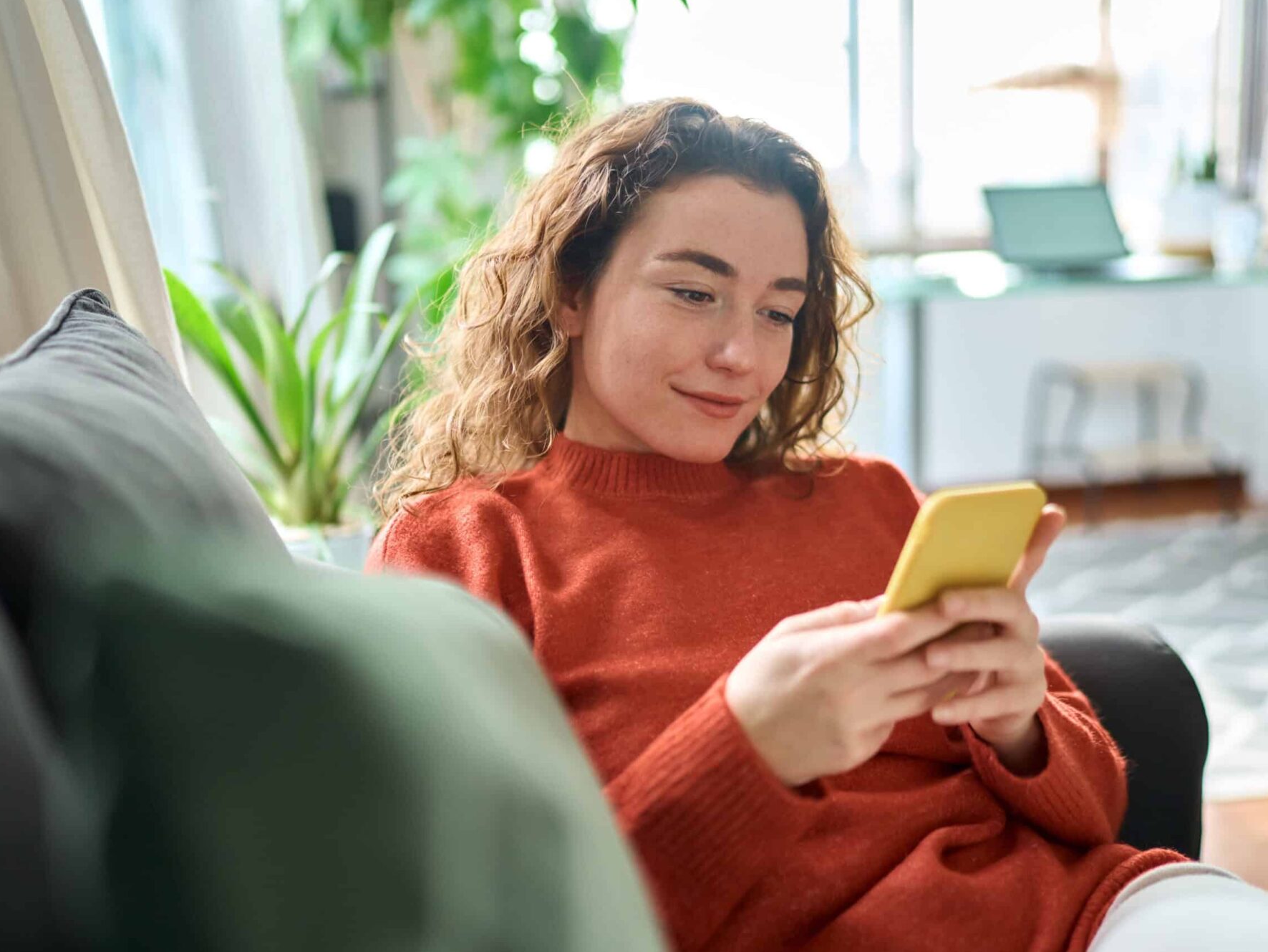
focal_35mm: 38
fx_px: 1392
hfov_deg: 49.0
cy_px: 475
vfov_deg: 37.7
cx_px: 656
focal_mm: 35
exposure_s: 1/1000
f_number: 1.4
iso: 800
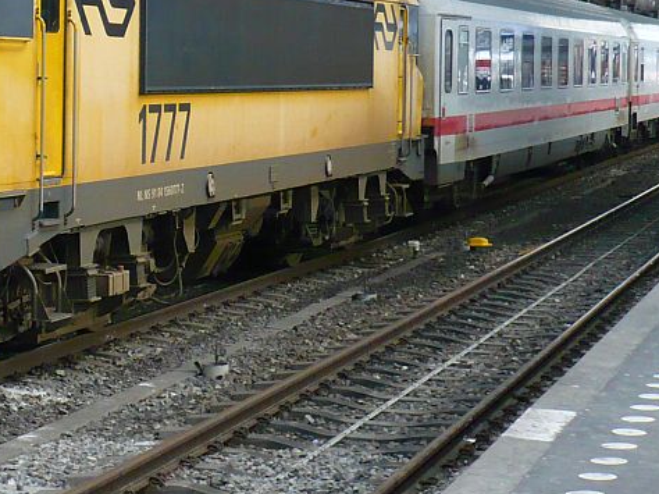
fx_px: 2169
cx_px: -93
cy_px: -10
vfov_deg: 12.8
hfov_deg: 16.7
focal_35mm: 114
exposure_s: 1/50
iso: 200
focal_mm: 7.5
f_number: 3.2
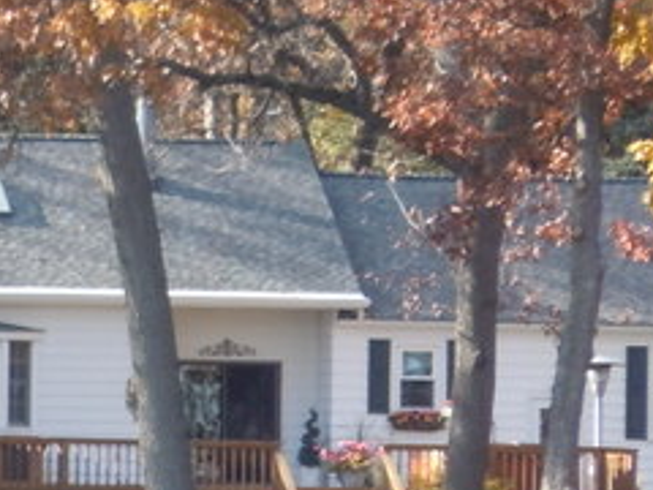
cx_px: -136
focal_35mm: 652
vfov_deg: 2.3
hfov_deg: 3.0
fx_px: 12299
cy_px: 433
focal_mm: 35
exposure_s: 1/200
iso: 250
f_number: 5.6
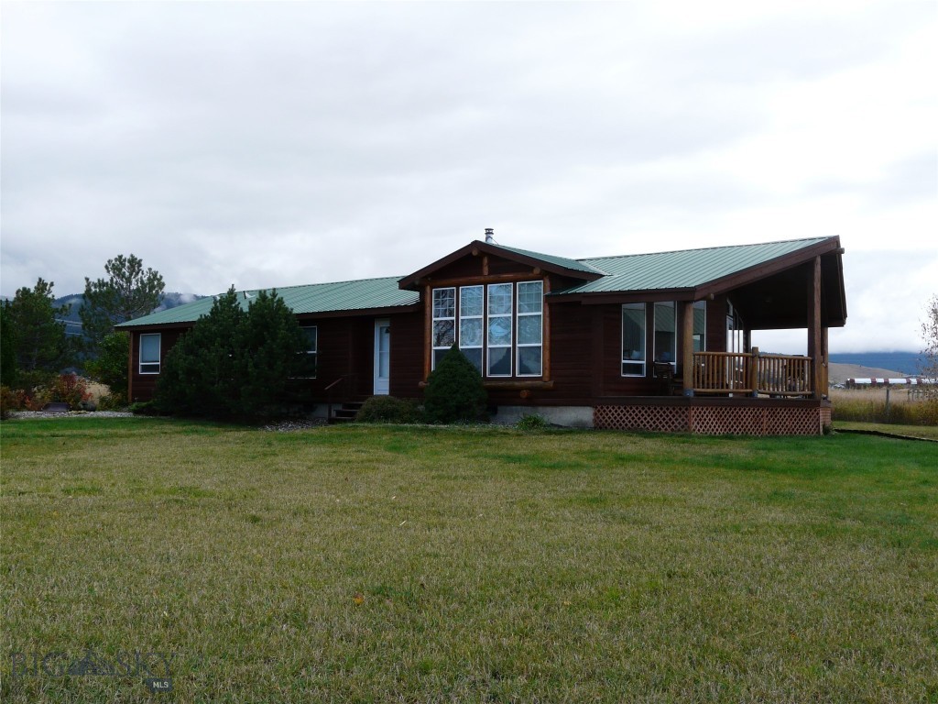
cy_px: 352
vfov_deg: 36.8
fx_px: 1057
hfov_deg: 47.9
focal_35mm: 39
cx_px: 469
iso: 100
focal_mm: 6.4
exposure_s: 1/200
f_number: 5.6
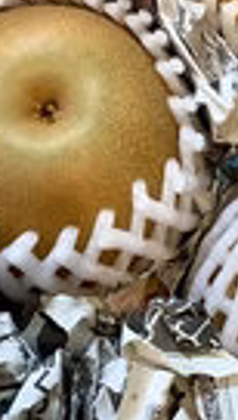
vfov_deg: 20.1
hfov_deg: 12.2
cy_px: -93
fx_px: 1105
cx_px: 22
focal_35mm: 99
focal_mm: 3.3
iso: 200
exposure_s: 1/60
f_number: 2.4
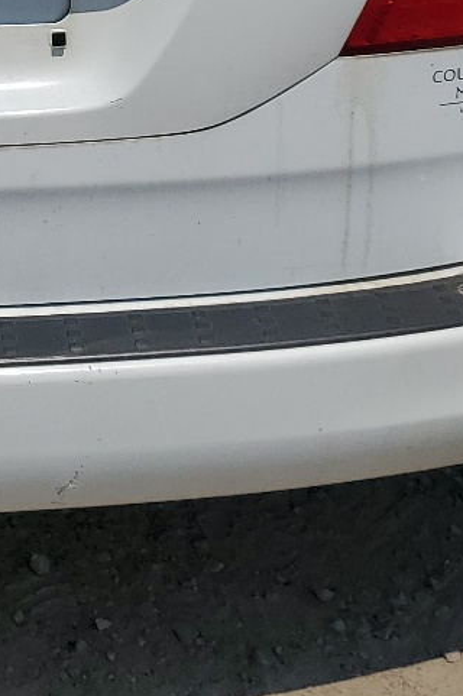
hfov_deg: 14.7
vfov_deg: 21.0
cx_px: -77
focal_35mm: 90
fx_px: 1739
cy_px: -146
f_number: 1.5
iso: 52
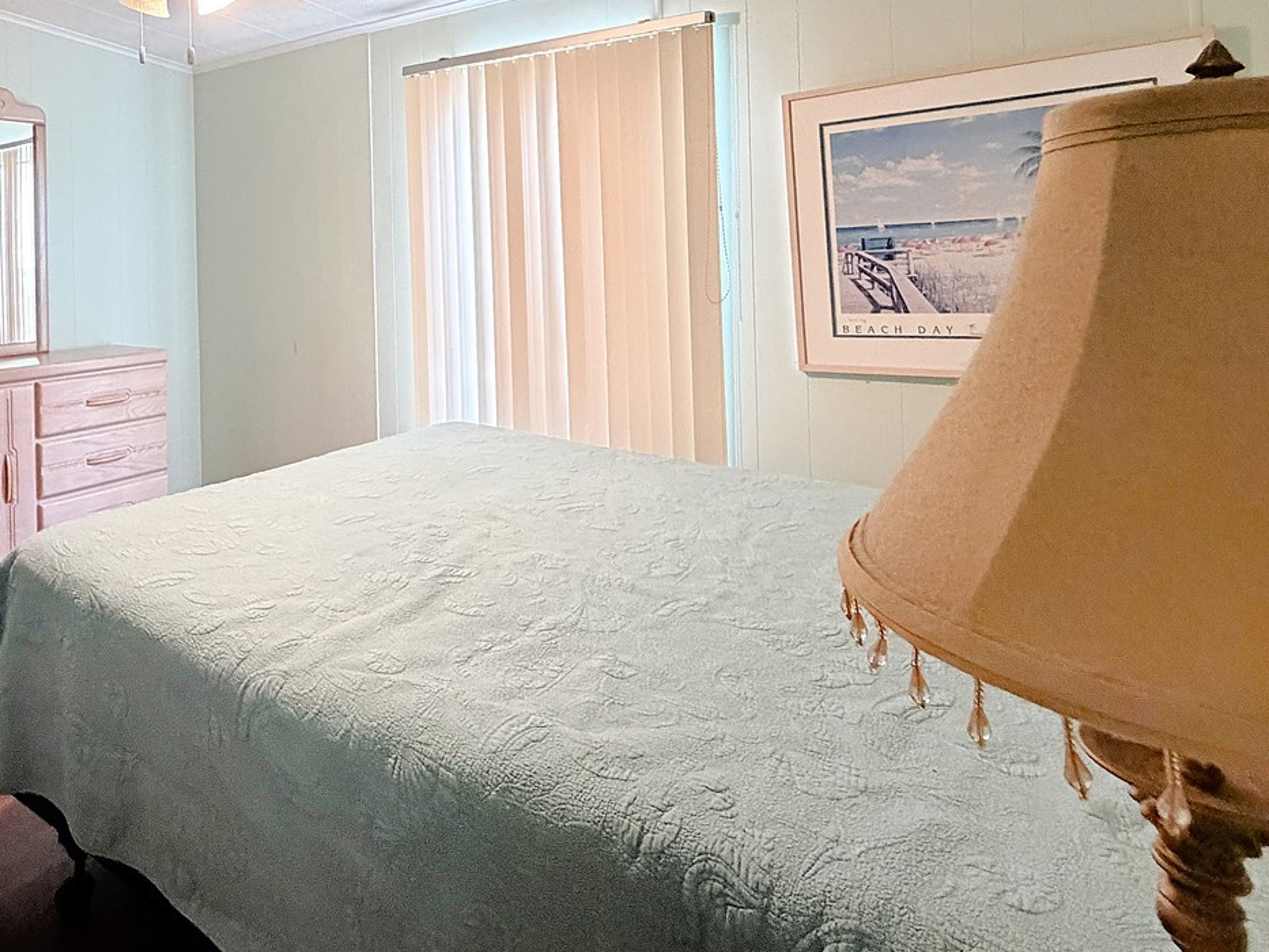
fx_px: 880
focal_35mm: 24
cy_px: 245
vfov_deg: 54.3
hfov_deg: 69.1
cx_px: 400
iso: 640
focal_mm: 2.22
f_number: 2.2
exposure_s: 1/60
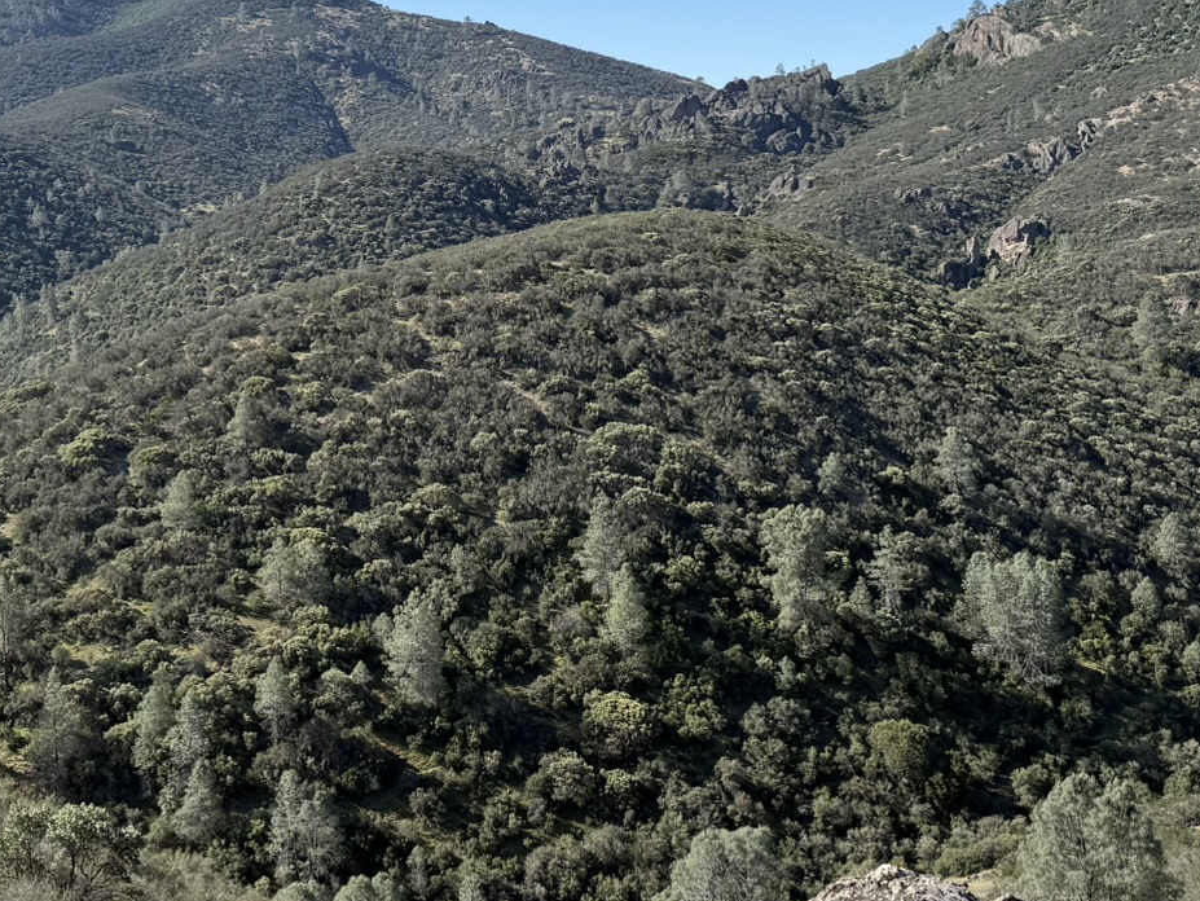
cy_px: 185
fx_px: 1838
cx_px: 505
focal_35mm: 53
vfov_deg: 27.0
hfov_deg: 36.1
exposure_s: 1/4673
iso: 80
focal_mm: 6.76
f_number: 1.78
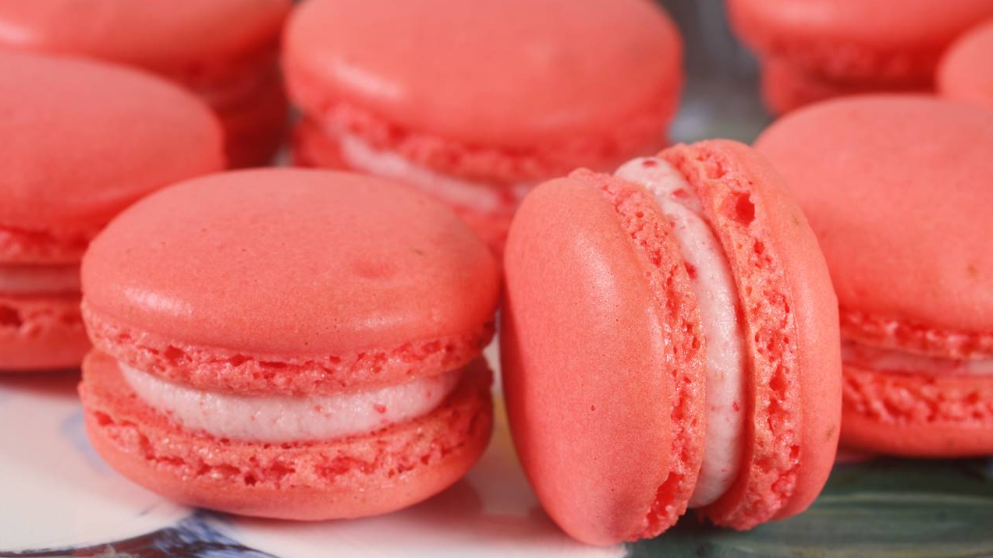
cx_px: 496
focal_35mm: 166
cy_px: 235
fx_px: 4358
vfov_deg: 7.3
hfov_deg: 13.0
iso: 100
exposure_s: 1/100
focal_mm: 105
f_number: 8
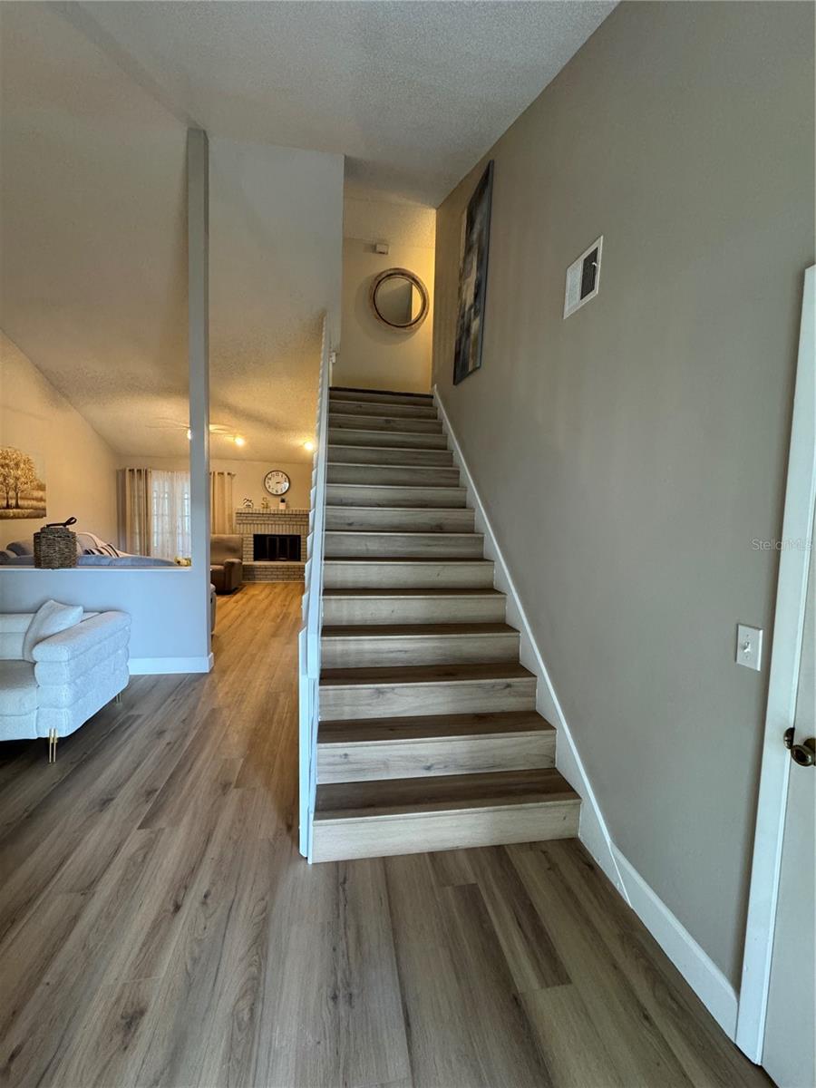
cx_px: 408
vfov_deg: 102.1
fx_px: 440
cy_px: 544
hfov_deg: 85.7
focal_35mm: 14
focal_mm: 2.22
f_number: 2.2
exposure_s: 1/60
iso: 500
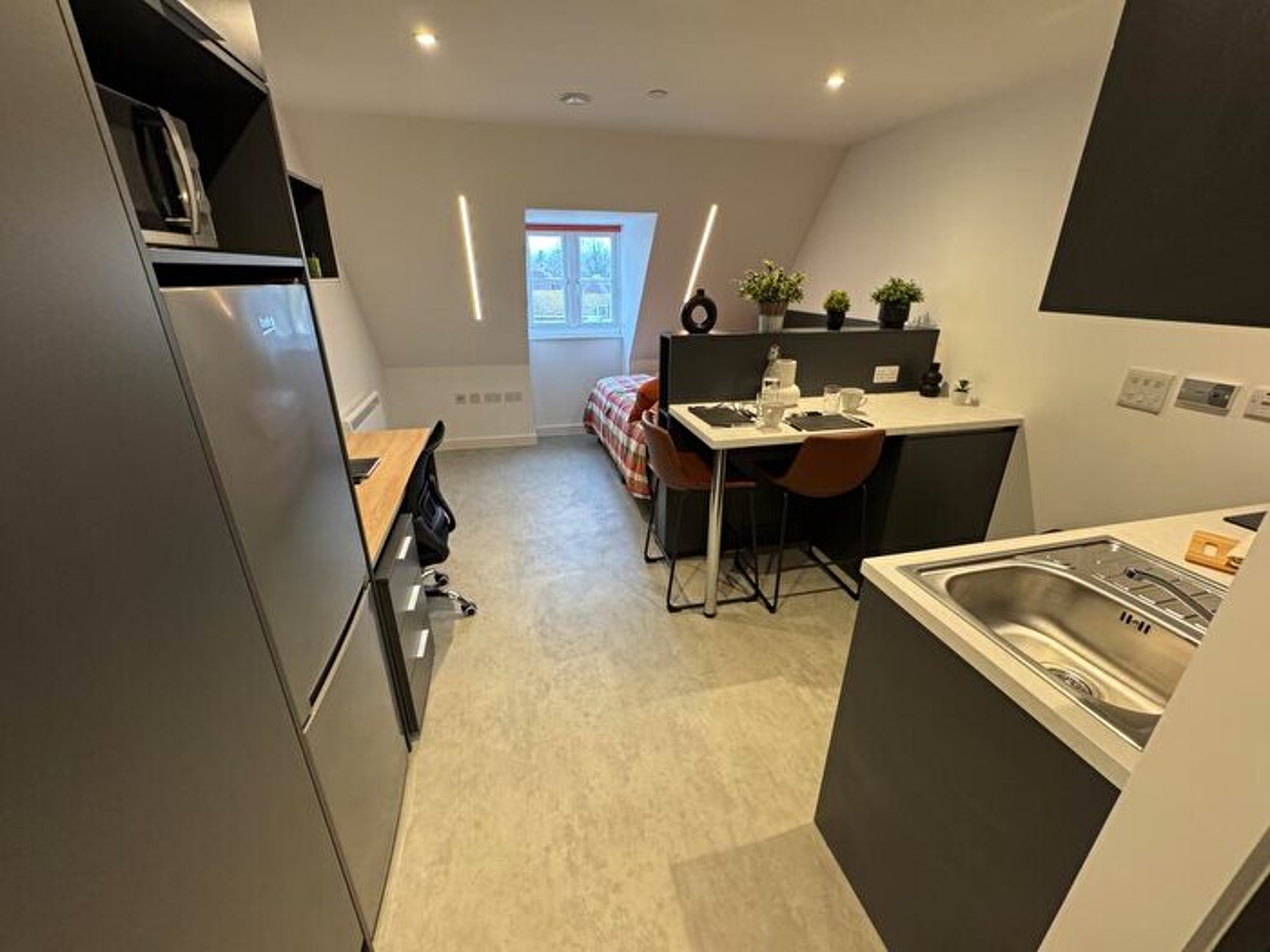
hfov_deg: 102.1
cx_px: 635
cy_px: 476
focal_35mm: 14
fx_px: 514
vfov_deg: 85.7
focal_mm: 2.22
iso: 250
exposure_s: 1/50
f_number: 2.2
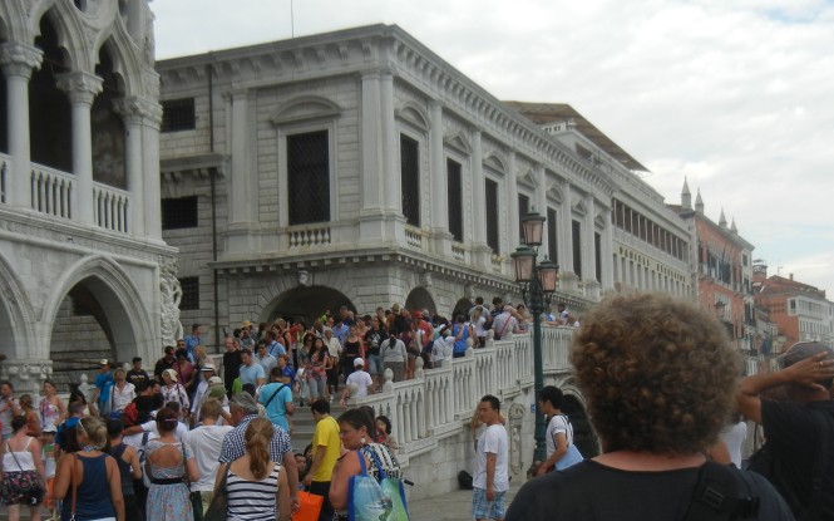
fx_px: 1113
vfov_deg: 26.0
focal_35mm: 49
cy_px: 382
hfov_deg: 41.1
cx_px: 391
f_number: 3.5
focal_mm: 5.4
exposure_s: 1/525
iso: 160
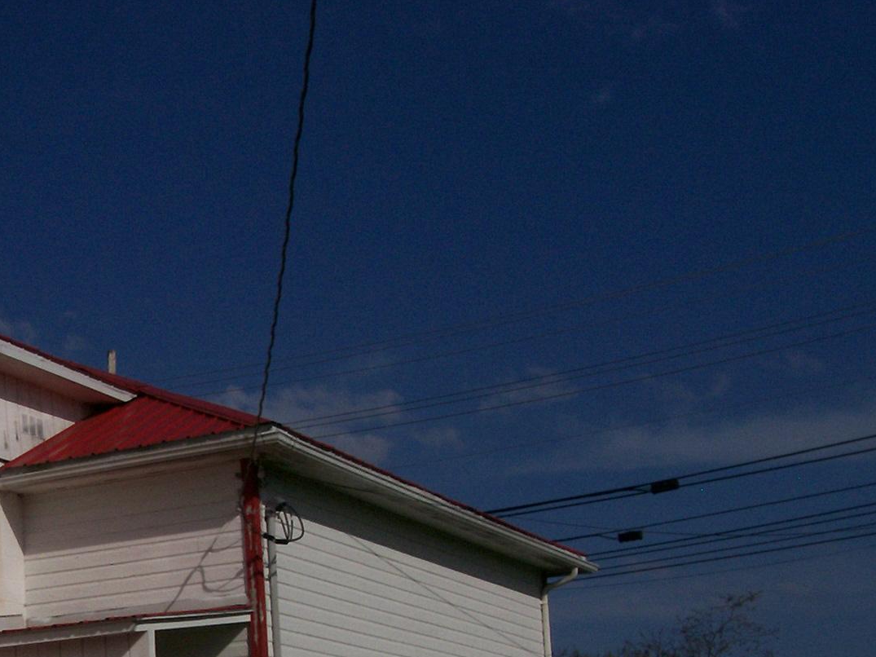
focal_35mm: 80
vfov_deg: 18.1
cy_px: 611
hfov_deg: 23.8
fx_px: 2024
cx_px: 101
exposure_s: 1/1401
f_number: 5.6
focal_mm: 7
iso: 80
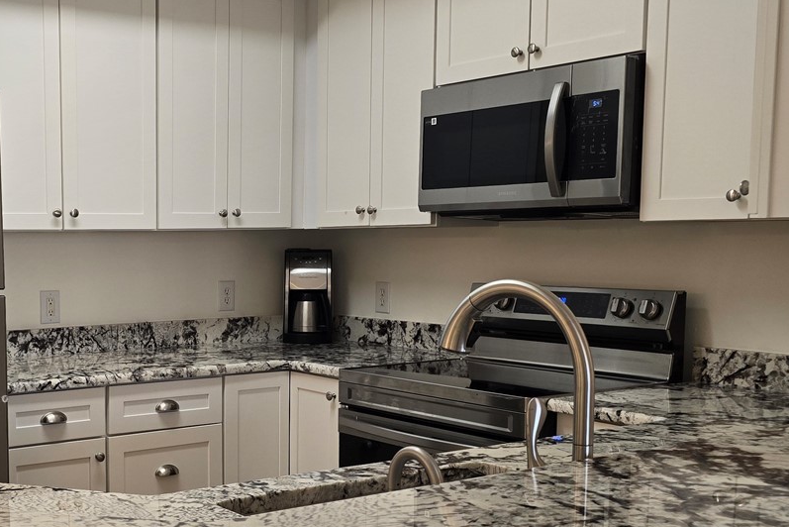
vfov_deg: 27.9
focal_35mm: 48
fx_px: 1052
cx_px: 133
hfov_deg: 39.1
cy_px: 348
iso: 100
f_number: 1.7
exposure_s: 1/120
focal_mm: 6.3
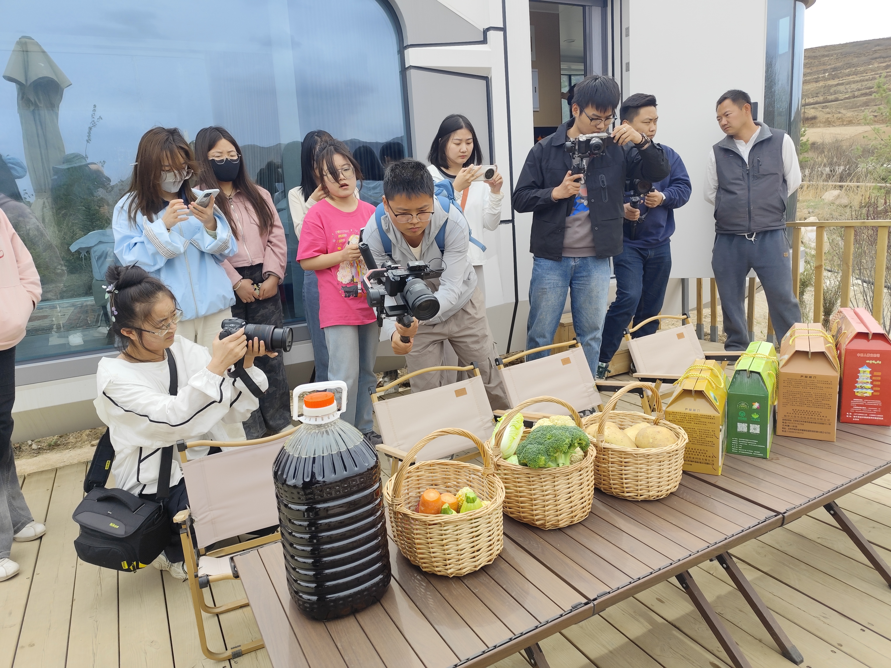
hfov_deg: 73.9
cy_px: 334
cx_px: 446
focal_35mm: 23
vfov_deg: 58.9
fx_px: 592
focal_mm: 6.19
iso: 50
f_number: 1.65
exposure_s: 1/520
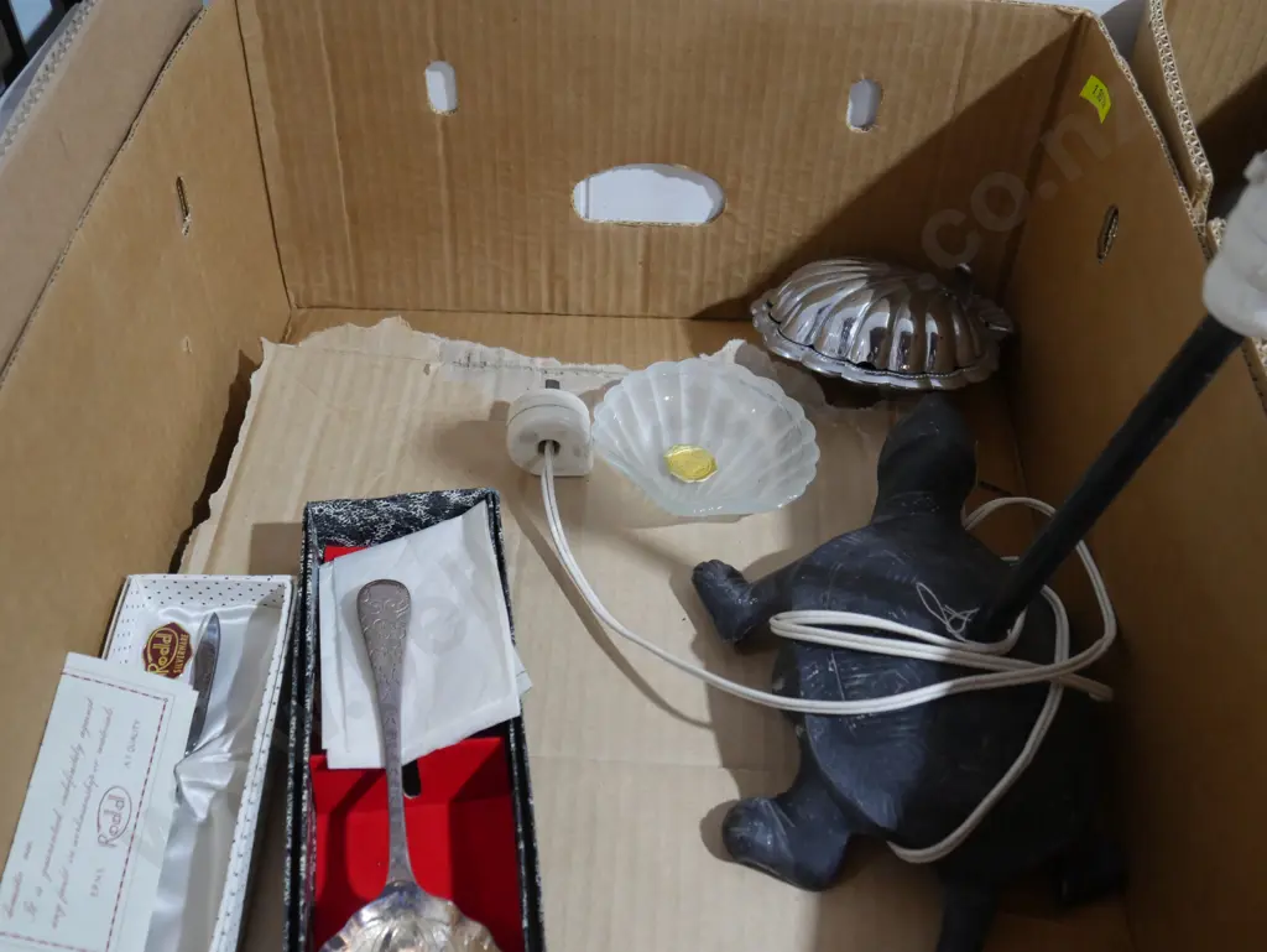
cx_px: 634
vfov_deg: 36.0
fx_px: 1465
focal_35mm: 40
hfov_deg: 46.8
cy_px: 476
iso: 1250
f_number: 4.4
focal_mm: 20
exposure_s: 1/60
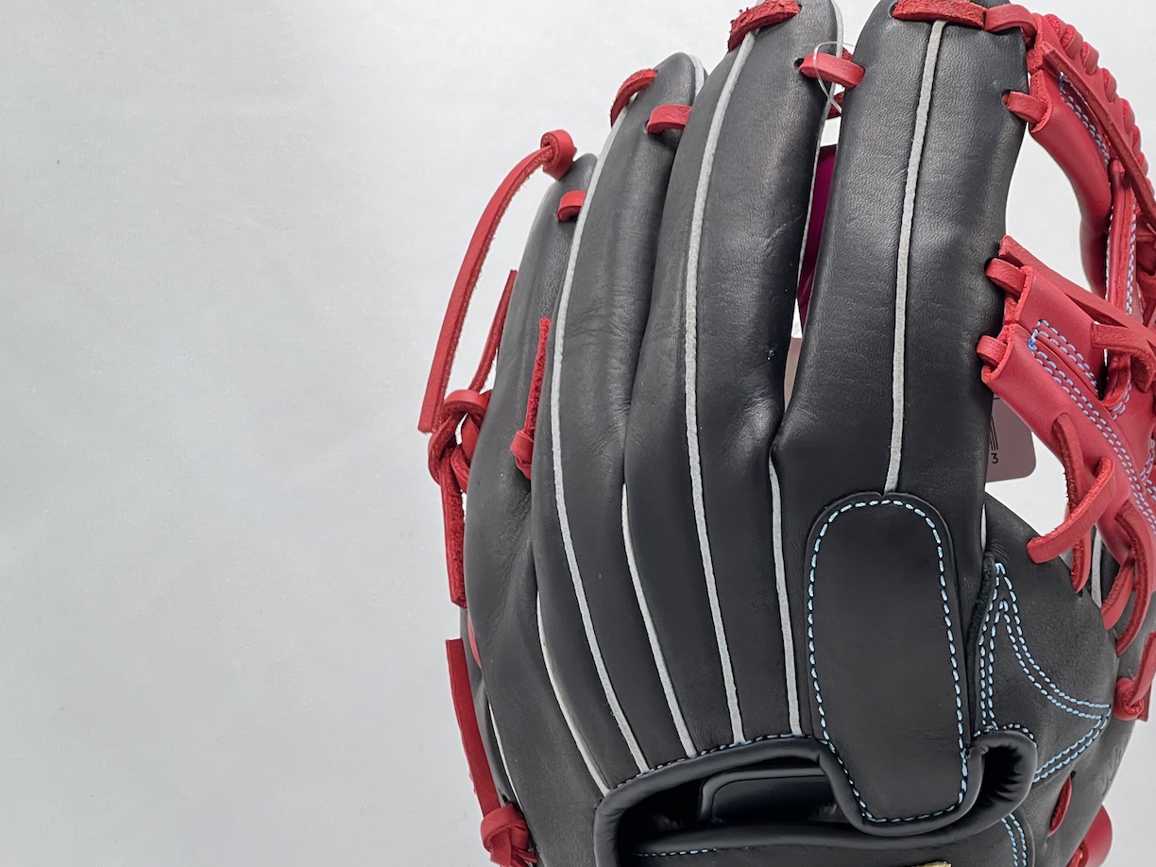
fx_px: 3573
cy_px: 556
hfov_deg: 18.3
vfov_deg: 13.8
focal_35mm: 107
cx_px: 796
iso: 250
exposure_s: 1/100
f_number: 2.8
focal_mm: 9
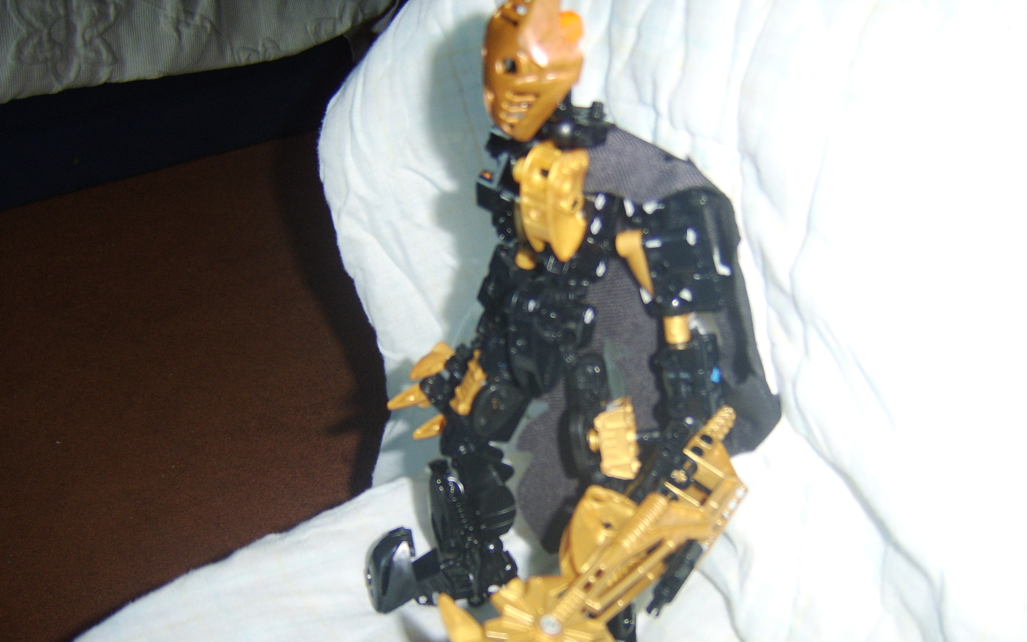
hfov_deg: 58.1
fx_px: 924
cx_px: 513
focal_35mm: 33
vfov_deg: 38.2
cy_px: 384
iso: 141
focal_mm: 8.13
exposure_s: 1/30
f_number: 2.7
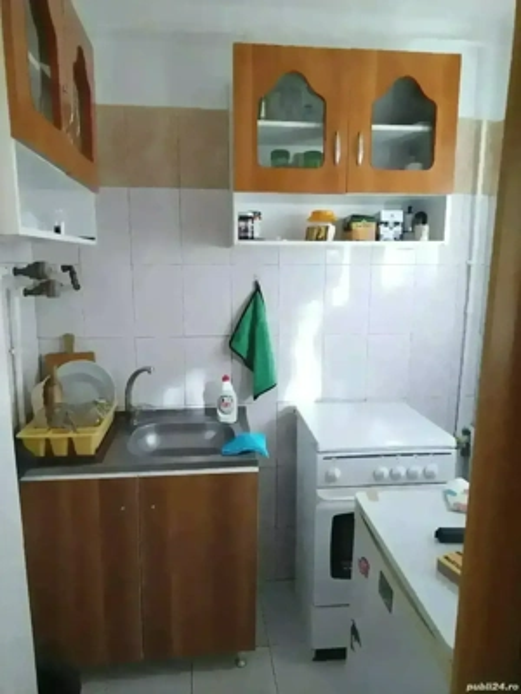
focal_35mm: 27
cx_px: 260
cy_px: 347
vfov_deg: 65.3
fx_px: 542
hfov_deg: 51.4
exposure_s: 1/60
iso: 353
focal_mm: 4.94
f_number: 1.9
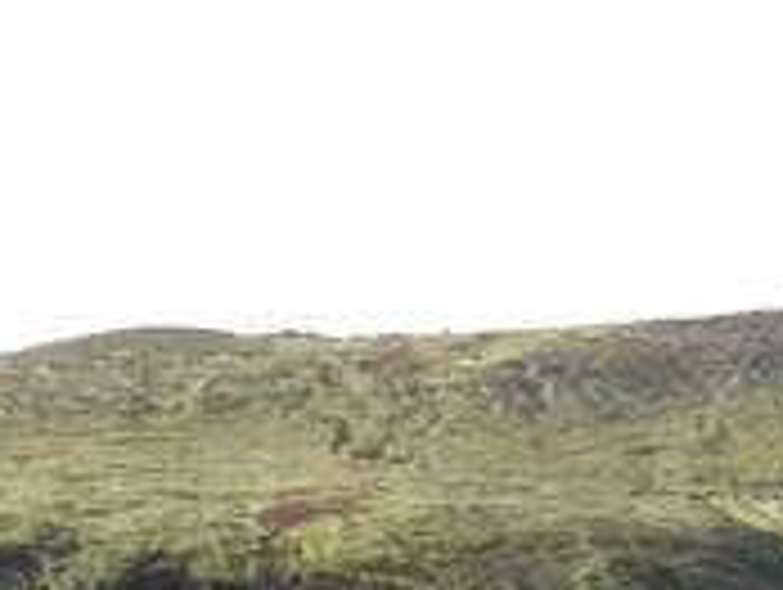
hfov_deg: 6.6
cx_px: 2178
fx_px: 6252
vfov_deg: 5.2
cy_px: 1536
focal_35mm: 276
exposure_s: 1/148
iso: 100
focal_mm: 10.1
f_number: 4.9
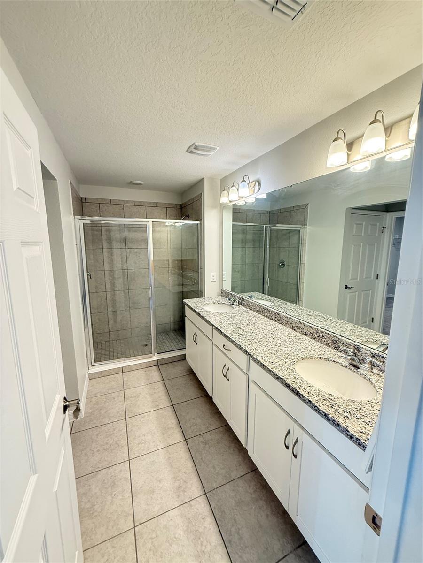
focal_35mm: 14
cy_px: 282
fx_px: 228
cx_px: 212
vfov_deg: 102.1
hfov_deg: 85.7
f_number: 2.2
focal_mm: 2.22
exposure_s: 1/60
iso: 320
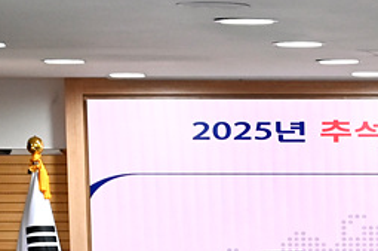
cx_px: 559
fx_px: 2222
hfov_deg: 9.5
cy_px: 578
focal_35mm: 212
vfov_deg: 6.2
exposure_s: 1/200
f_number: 4
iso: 800
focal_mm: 45
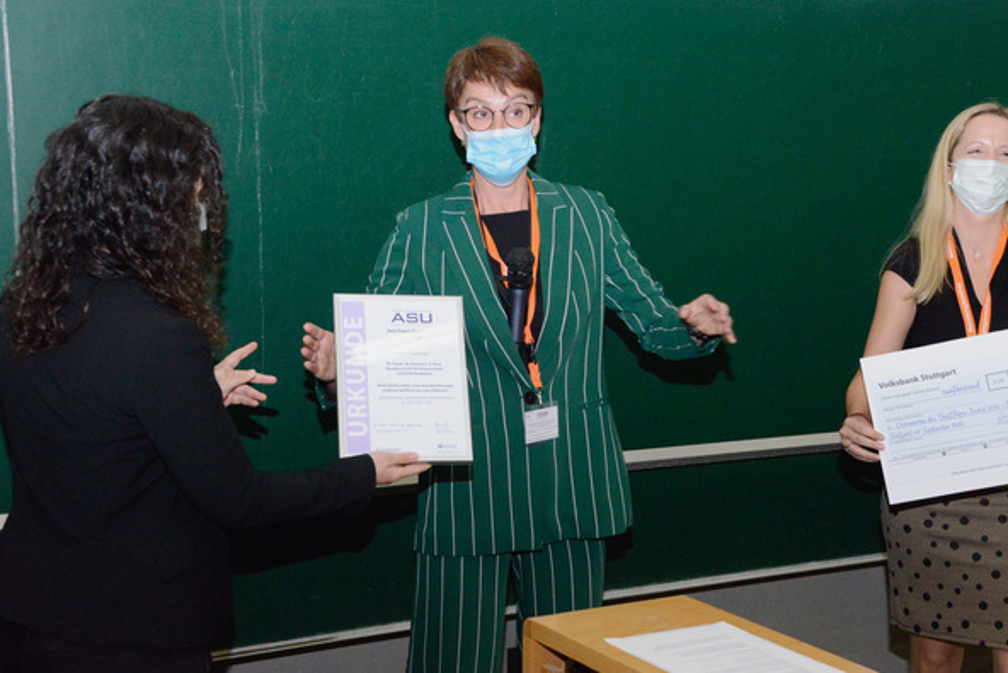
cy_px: 342
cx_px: 603
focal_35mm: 64
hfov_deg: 31.3
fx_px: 1792
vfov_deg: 21.3
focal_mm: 52
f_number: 8
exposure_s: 1/160
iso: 8063
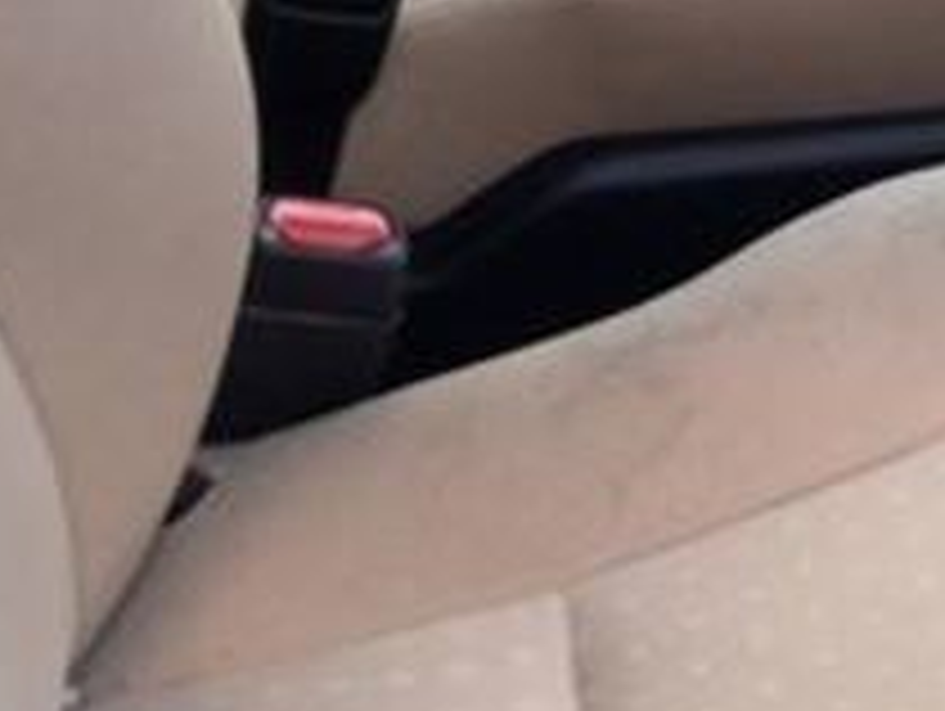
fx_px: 3225
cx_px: 1314
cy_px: -324
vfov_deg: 12.1
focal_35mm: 118
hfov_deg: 15.6
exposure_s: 1/120
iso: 40
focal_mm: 3.3
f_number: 2.4
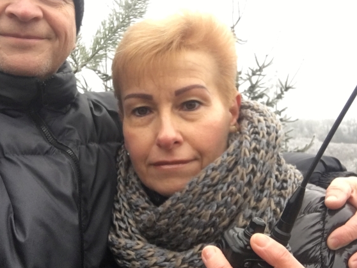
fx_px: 516
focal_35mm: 50
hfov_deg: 38.1
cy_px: 112
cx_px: 149
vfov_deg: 29.1
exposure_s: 1/100
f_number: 2.2
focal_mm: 2.65
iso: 64
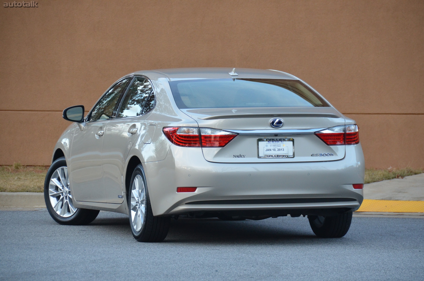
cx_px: 212
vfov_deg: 6.8
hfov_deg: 10.2
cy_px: 140
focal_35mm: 202
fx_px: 2380
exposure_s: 1/500
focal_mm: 135
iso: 1400
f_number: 5.6
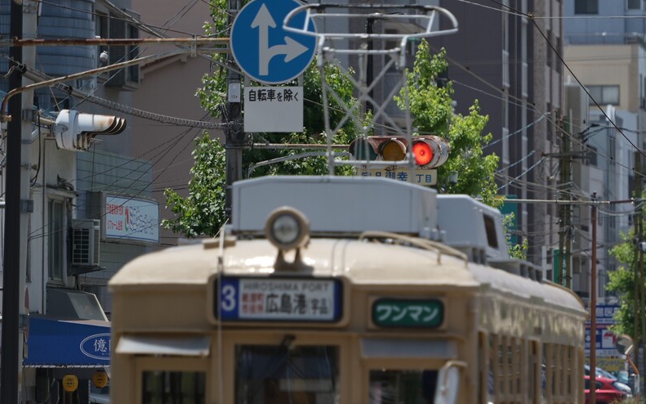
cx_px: 535
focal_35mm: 307
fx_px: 5404
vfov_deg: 4.3
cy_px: 370
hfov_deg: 6.8
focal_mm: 160
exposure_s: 1/1600
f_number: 2.8
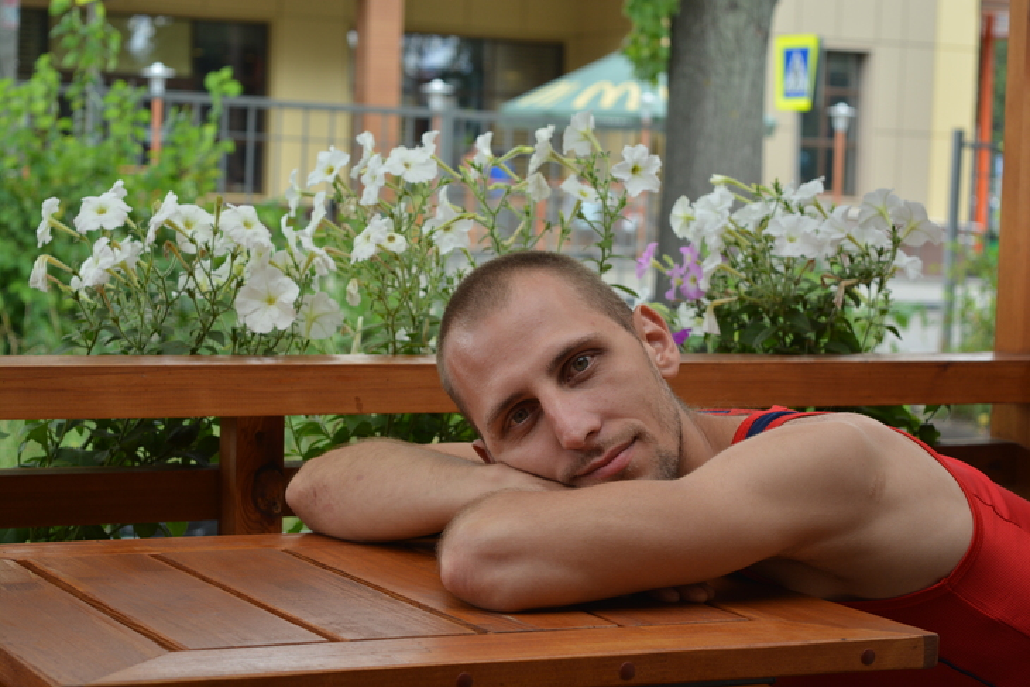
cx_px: 515
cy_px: 344
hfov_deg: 24.6
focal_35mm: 82
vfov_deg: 16.6
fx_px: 2361
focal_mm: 55
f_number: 5.6
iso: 200
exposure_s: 1/160
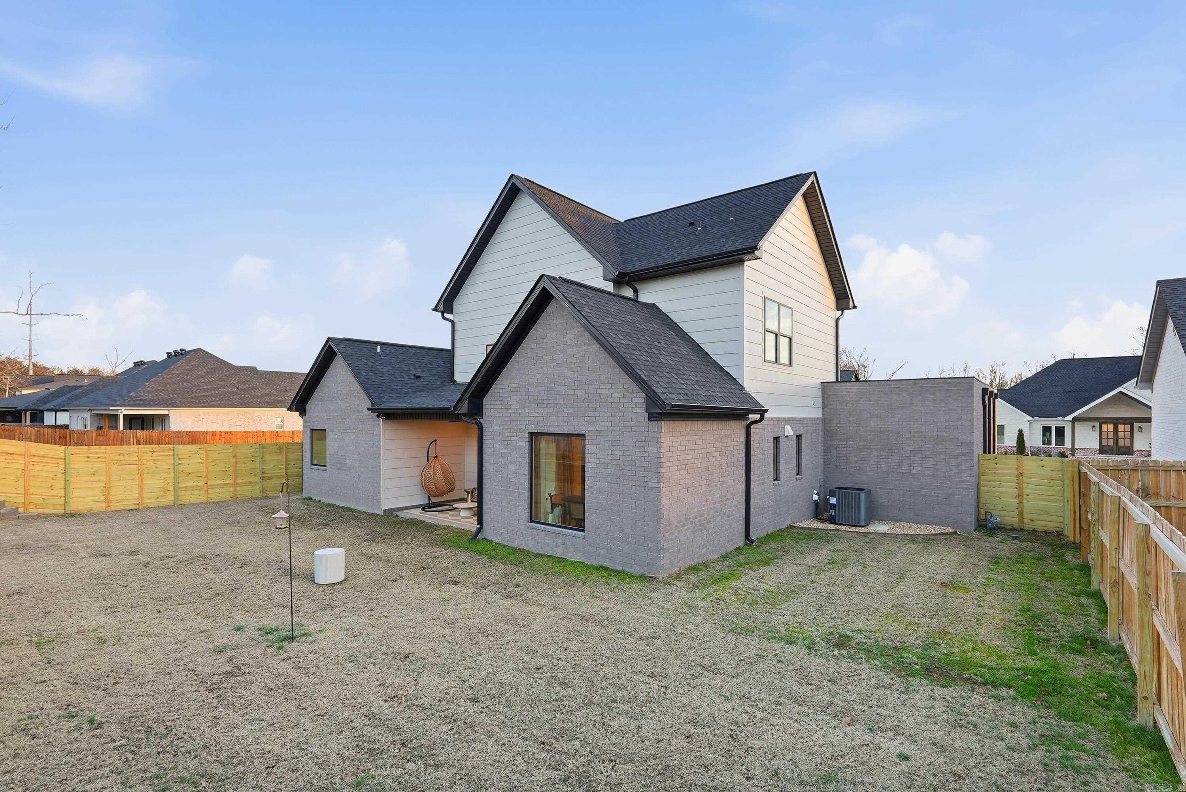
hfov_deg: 96.7
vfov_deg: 73.8
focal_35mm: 16
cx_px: 593
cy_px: 396
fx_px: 527
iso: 250
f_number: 9
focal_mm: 16
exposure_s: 1/60
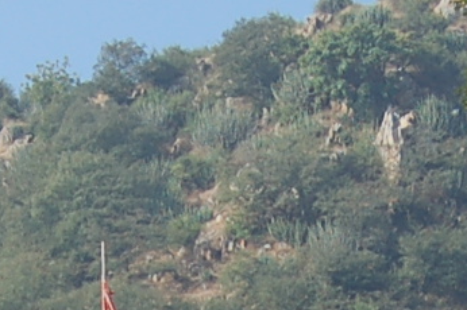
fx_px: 3797
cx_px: 302
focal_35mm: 293
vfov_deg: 4.6
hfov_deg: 7.0
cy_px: 706
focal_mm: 30
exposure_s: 1/250
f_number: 8
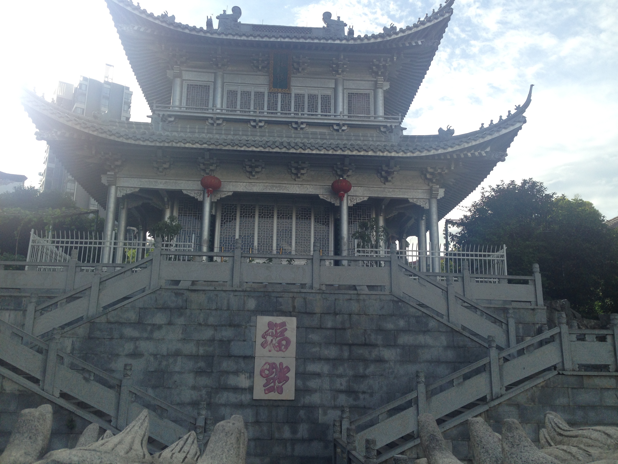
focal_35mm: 33
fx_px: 589
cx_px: 309
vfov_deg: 42.9
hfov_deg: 55.4
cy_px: 232
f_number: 2.4
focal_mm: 4.12
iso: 50
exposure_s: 1/874
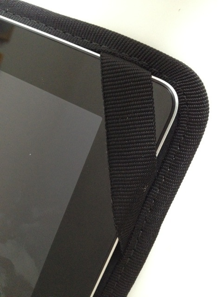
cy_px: 148
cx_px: 112
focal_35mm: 35
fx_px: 301
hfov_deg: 40.7
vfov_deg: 52.6
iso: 400
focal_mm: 4.28
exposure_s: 1/17
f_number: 2.4
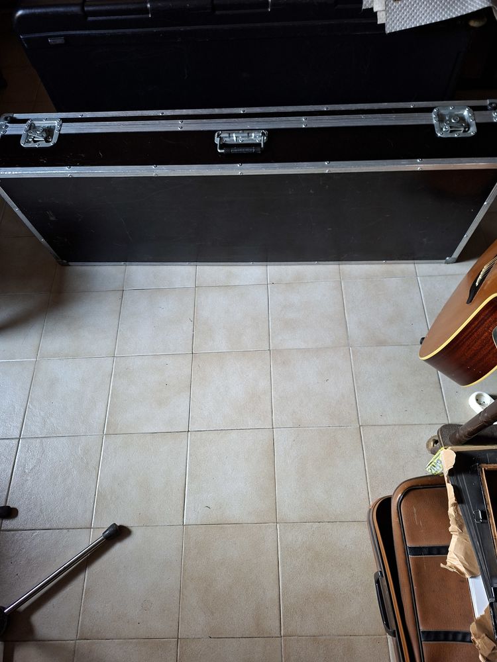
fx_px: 440
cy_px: 331
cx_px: 248
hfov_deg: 58.9
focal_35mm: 23
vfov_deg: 73.9
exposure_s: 1/33
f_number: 1.8
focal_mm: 5.54
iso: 320
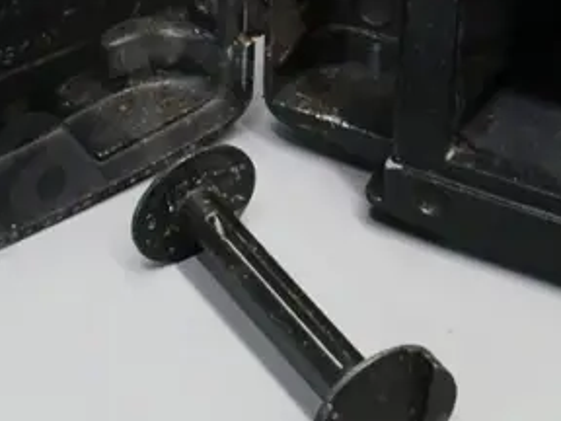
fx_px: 3112
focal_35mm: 192
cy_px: -10
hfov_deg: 10.3
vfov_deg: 7.7
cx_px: 273
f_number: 7.1
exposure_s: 1/50
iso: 3200
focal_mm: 27
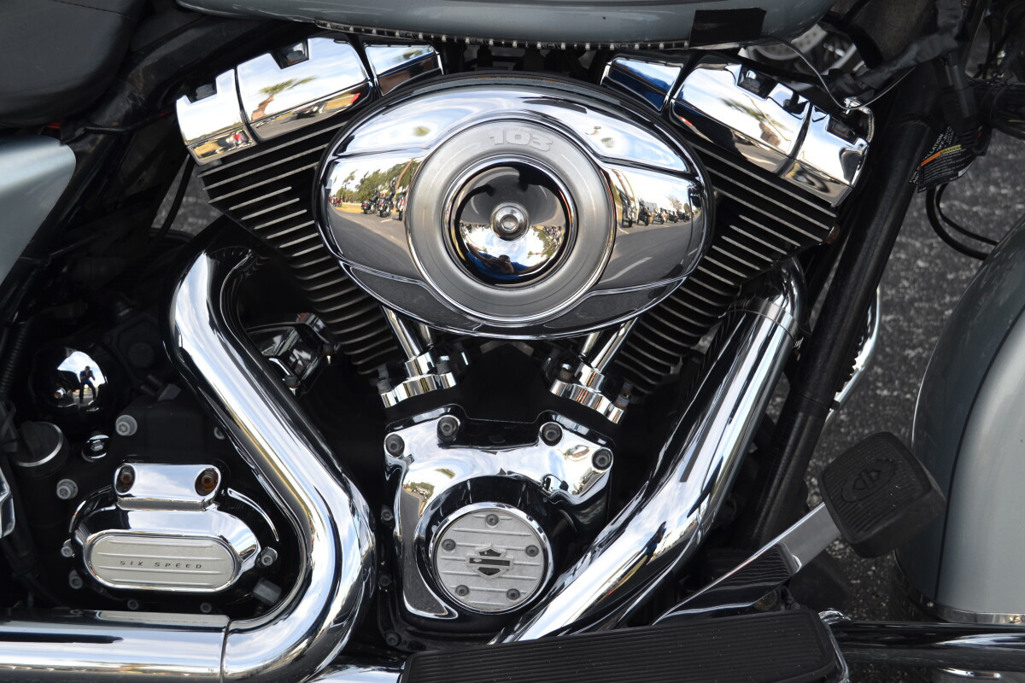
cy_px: 342
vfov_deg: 31.9
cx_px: 512
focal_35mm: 42
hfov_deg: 46.4
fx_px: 1196
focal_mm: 28
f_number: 5.6
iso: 100
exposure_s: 1/125
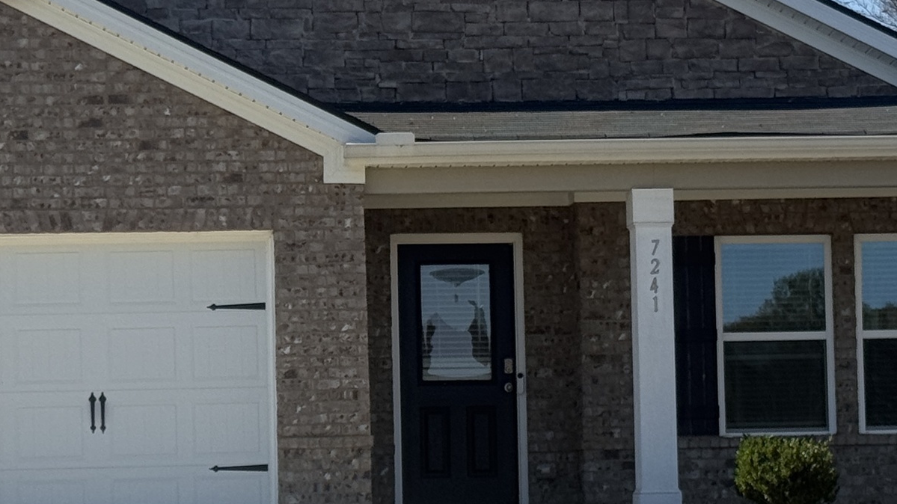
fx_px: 3187
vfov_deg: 9.0
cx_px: 411
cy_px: 329
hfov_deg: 16.0
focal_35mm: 134
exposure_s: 1/4975
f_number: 1.78
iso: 64
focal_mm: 6.76
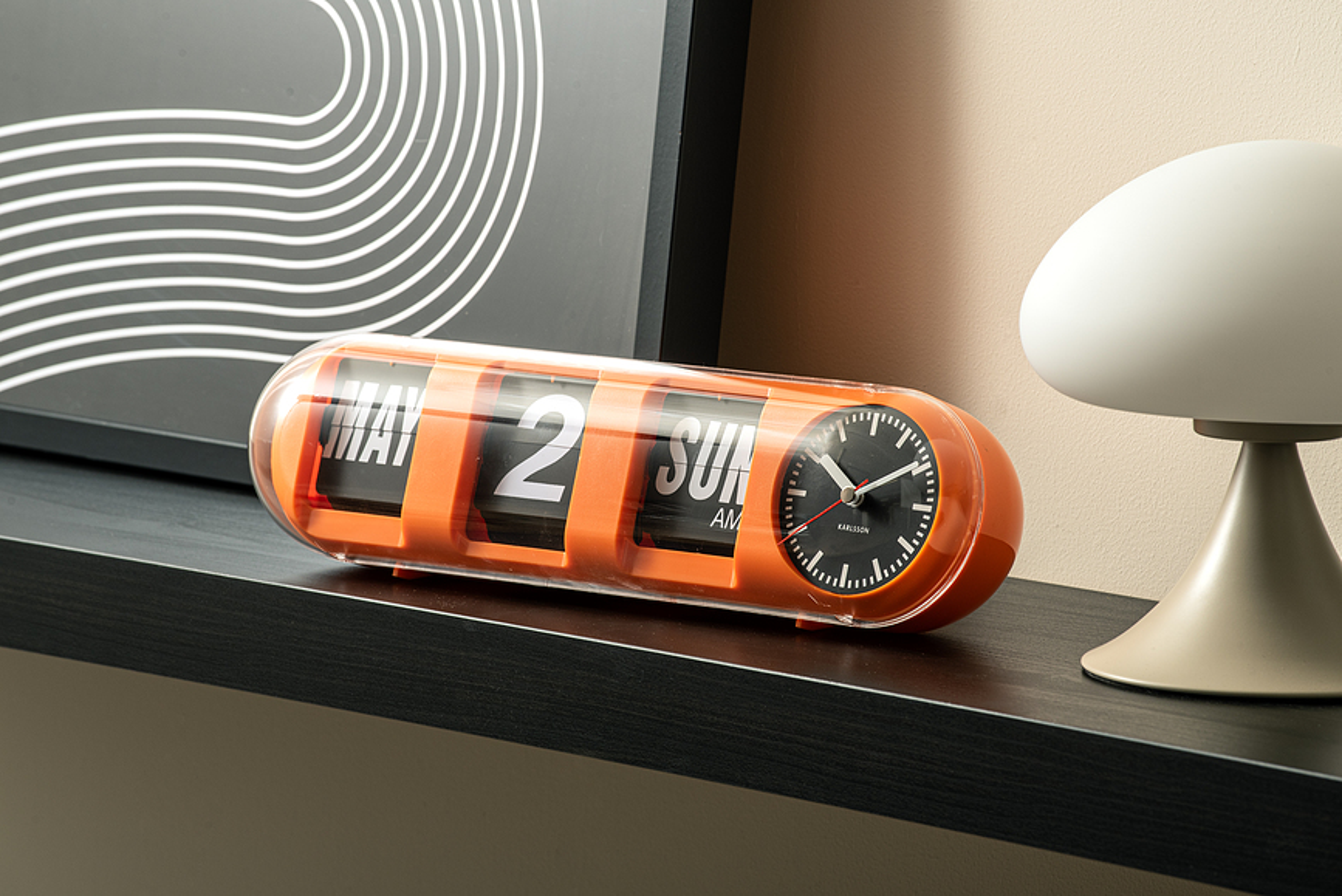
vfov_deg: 7.2
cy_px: 448
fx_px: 7086
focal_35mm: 190
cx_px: 671
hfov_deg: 10.8
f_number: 13
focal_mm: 190
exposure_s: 1/125
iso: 125
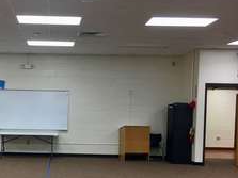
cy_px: 128
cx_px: 59
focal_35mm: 52
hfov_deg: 36.0
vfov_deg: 27.7
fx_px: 357
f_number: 2.2
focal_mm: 4.15
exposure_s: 1/15
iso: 25
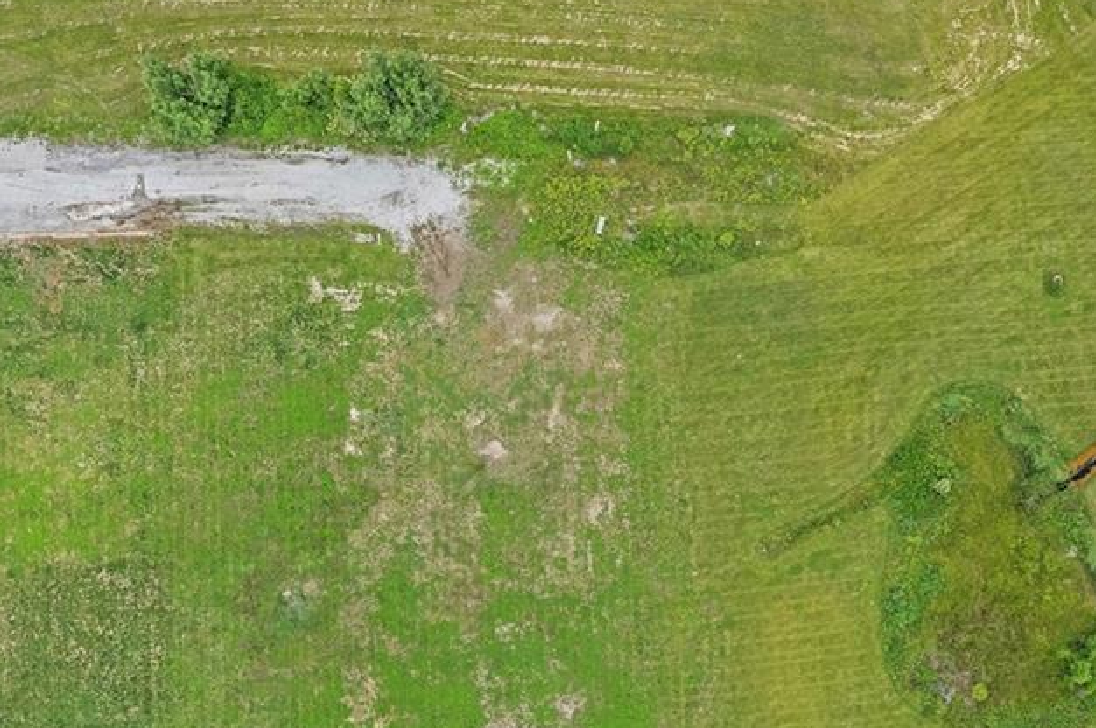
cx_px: 630
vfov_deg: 36.2
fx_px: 1095
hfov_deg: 53.0
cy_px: 517
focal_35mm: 36
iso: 100
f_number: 2.8
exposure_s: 1/2000
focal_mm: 8.38
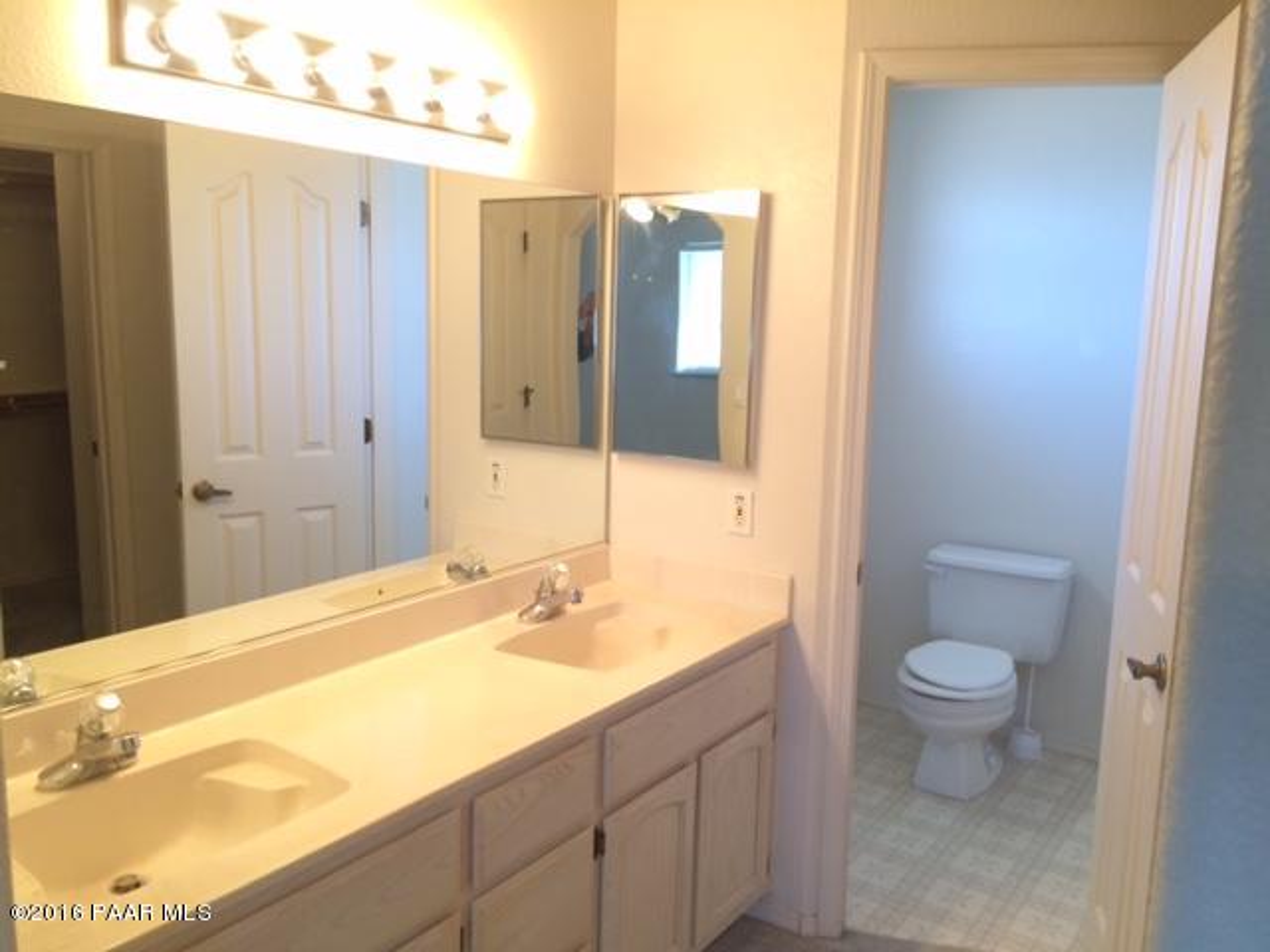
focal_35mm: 29
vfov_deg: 48.2
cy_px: 476
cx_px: 635
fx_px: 1064
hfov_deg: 61.7
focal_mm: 4.15
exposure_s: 1/30
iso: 80
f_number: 2.2
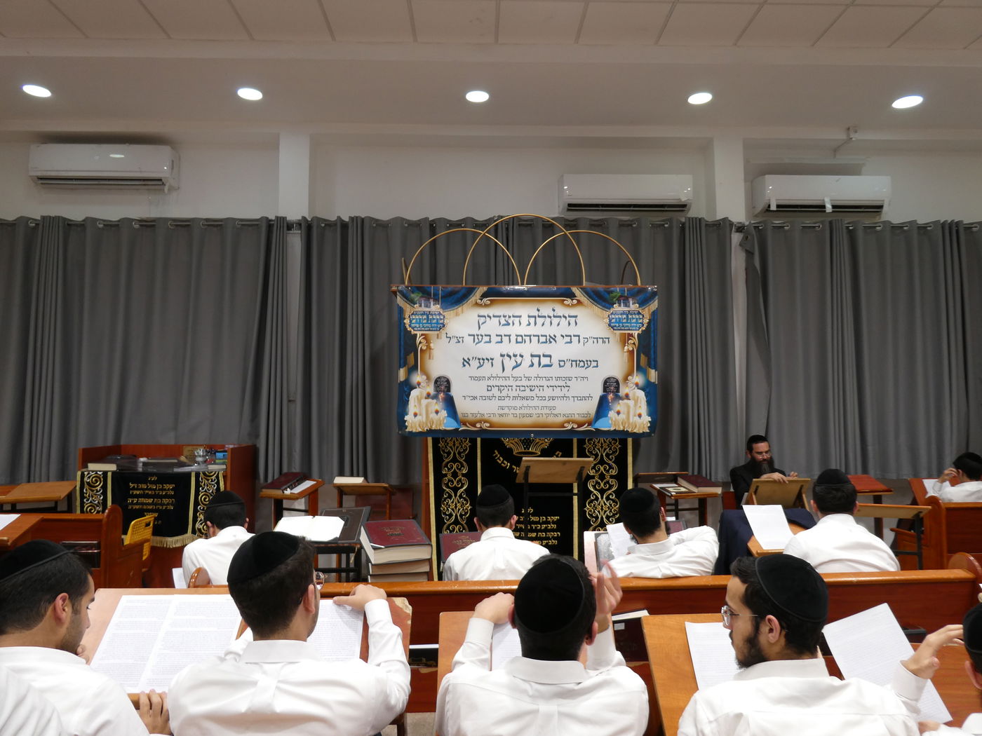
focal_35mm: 24
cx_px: 491
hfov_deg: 71.6
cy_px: 368
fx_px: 681
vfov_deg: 56.8
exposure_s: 1/60
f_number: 3.3
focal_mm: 4.3
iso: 100
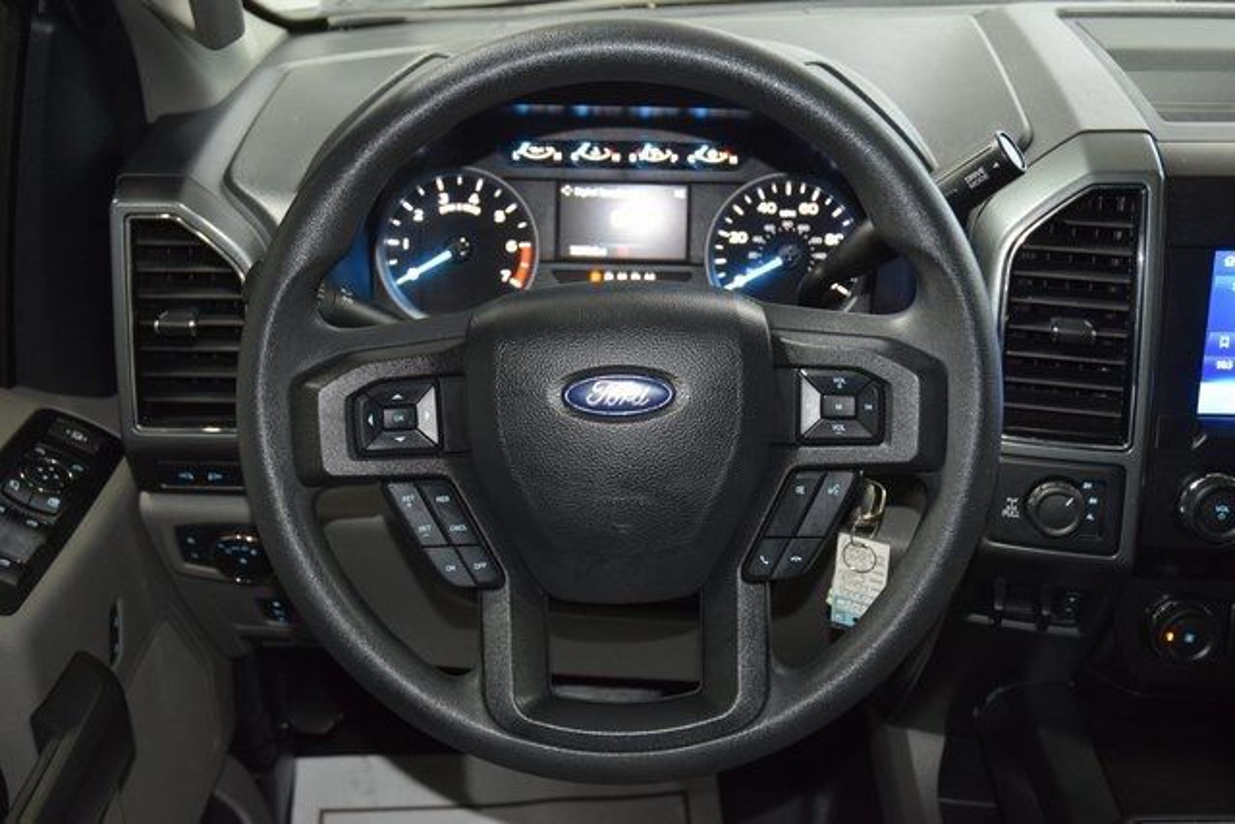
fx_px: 1493
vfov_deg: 30.9
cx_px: 618
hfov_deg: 45.0
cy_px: 412
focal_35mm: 44
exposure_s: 1/30
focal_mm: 29
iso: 2000
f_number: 3.8
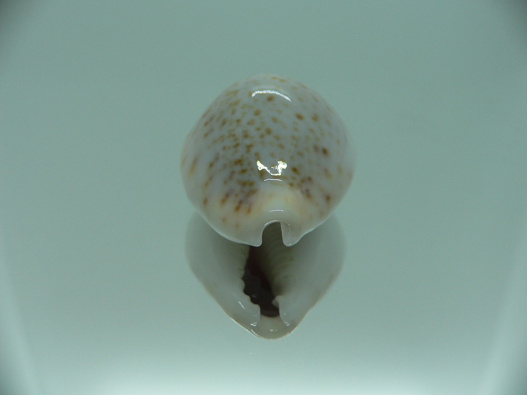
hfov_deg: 52.6
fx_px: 533
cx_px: 264
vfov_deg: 40.7
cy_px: 198
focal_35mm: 35
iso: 80
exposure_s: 1/80
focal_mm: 4.6
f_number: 2.8
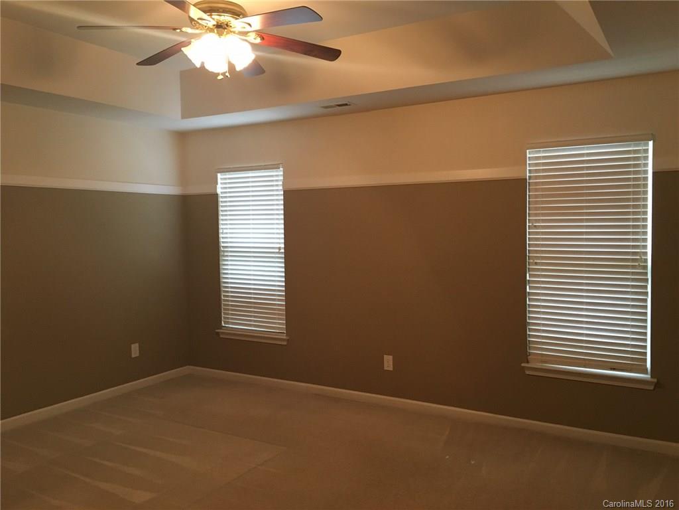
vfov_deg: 48.2
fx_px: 569
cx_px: 340
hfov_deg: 61.7
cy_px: 255
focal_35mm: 29
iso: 200
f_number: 2.2
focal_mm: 4.15
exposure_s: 1/24
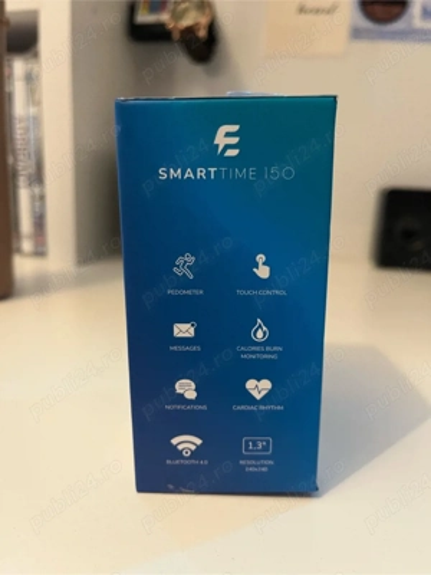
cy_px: 288
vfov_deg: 67.3
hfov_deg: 53.1
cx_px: 216
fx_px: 432
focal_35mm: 26
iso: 400
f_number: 1.6
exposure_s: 1/33
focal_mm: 5.1
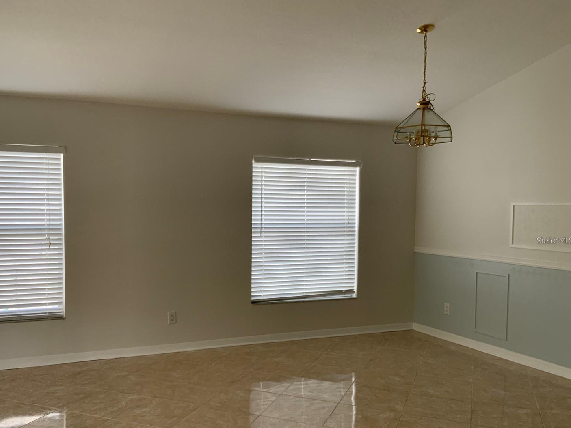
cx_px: 250
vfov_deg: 42.9
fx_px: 544
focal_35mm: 33
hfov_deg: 55.2
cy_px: 240
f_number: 1.8
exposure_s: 1/60
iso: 40
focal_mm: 3
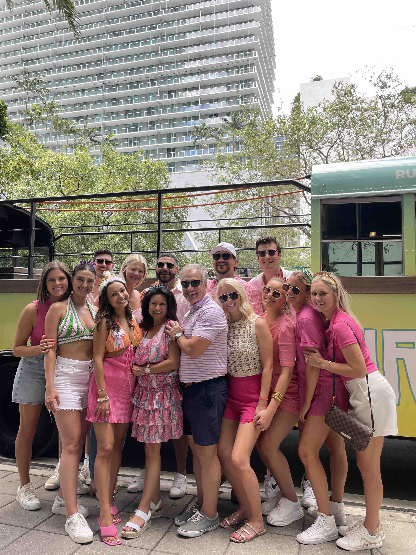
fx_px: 417
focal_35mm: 26
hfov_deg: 53.1
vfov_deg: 67.3
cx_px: 208
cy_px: 278
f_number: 1.6
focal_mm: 4.2
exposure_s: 1/121
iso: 32
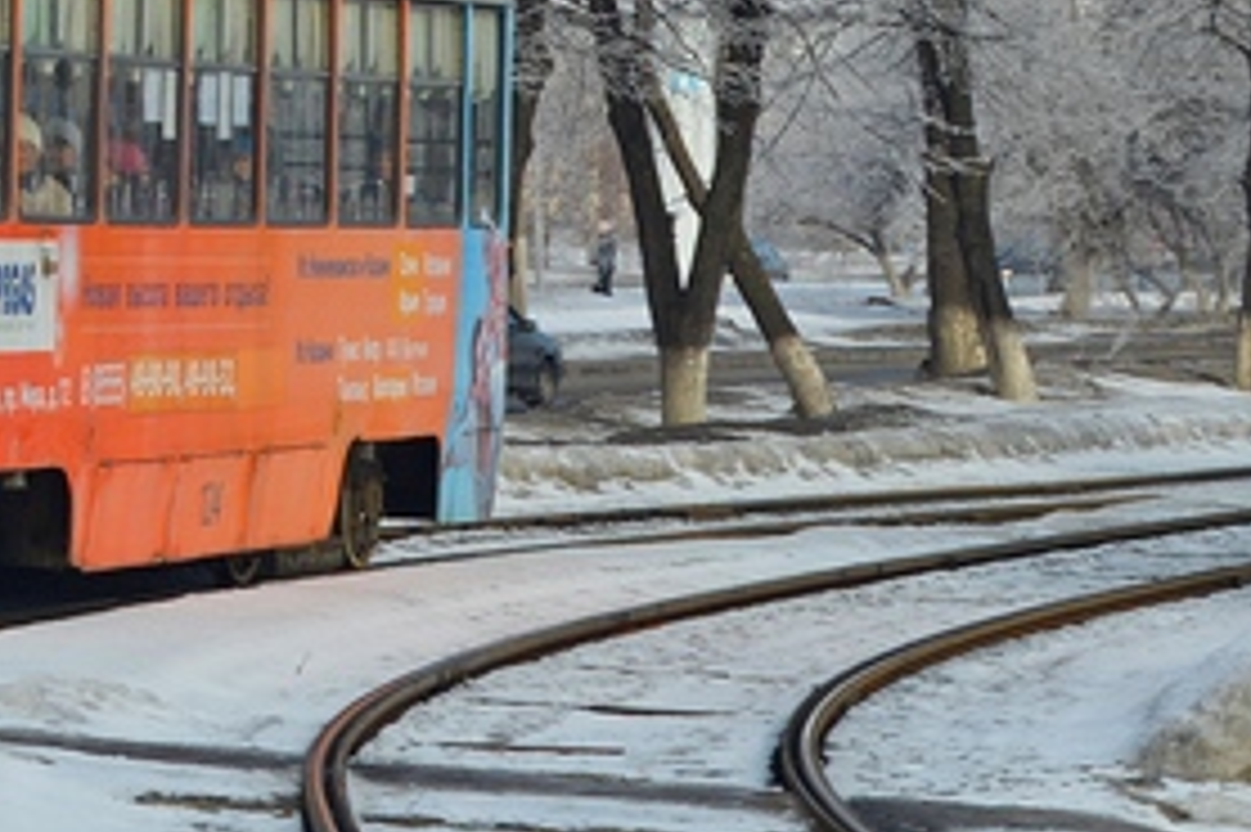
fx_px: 9203
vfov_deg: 5.1
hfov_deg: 7.6
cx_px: -590
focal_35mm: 265
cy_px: -537
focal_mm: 48
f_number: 9
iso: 100
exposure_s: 1/320
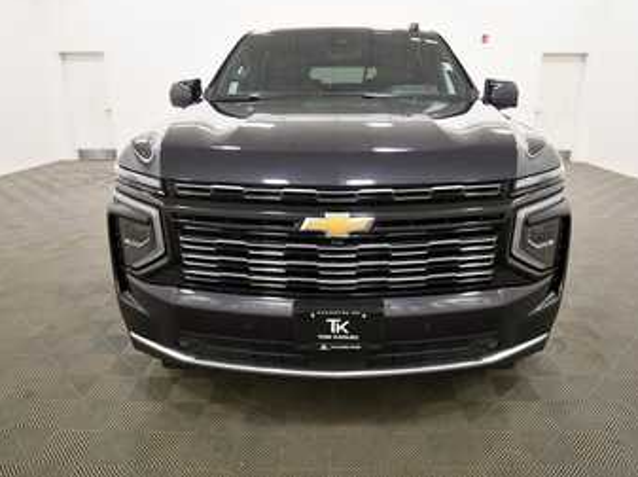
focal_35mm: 24
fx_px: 442
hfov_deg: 71.5
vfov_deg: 56.7
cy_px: 228
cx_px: 346
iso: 1100
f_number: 5
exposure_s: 1/125
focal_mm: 14
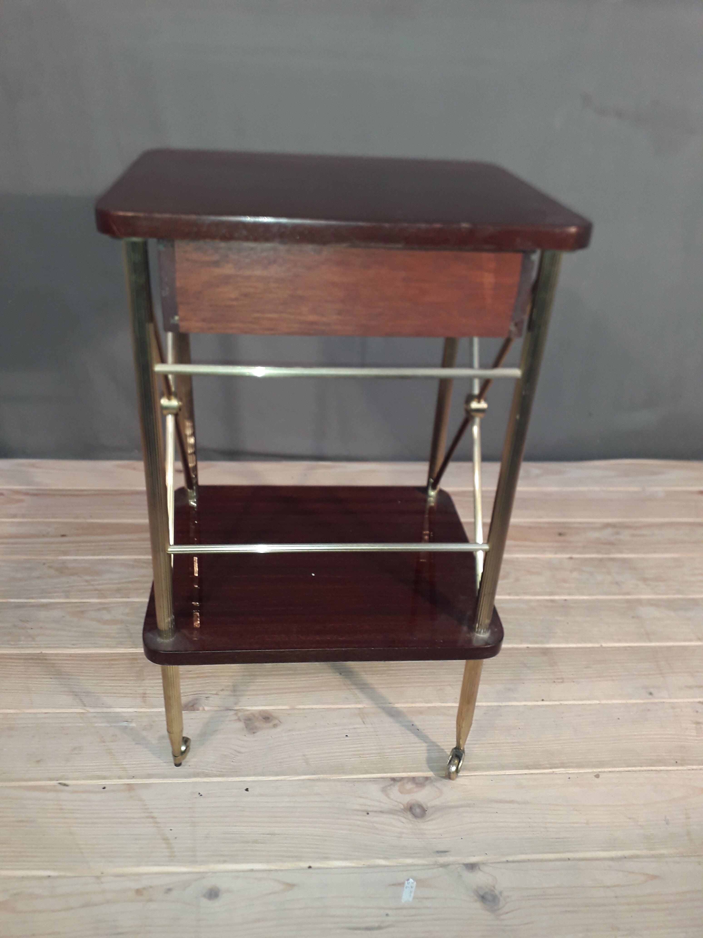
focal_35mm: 27
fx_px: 731
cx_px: 352
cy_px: 469
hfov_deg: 51.4
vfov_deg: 65.3
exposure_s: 1/50
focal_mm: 3.6
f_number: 1.9
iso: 100
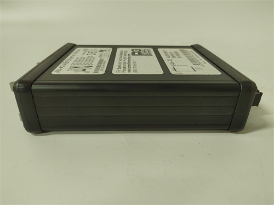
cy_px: 102
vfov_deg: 58.9
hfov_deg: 73.9
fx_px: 182
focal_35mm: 23
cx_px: 137
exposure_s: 1/100
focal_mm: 5.52
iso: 1878
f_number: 1.9
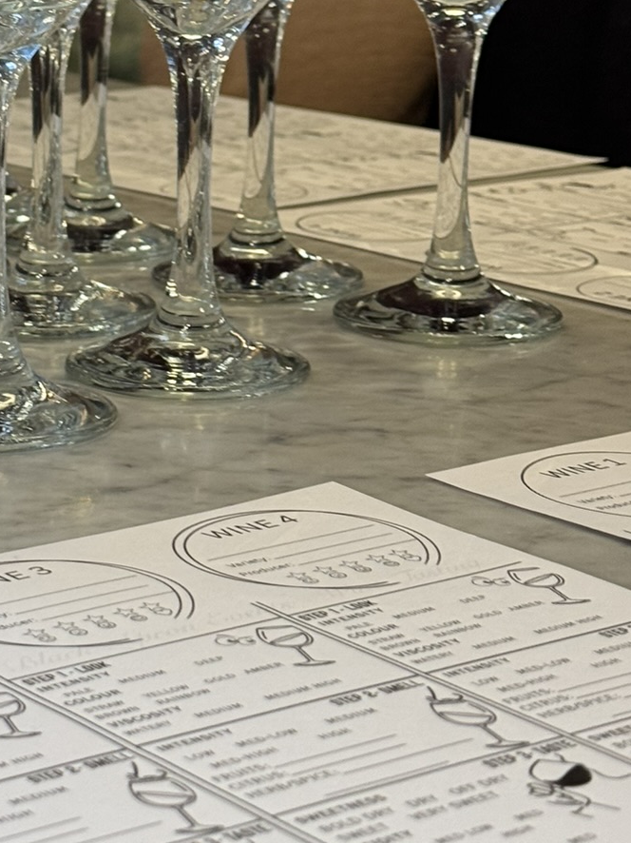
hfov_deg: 13.1
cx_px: -42
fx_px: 2699
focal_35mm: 111
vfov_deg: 17.7
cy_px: 242
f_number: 1.78
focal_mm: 6.76
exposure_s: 1/50
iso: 125
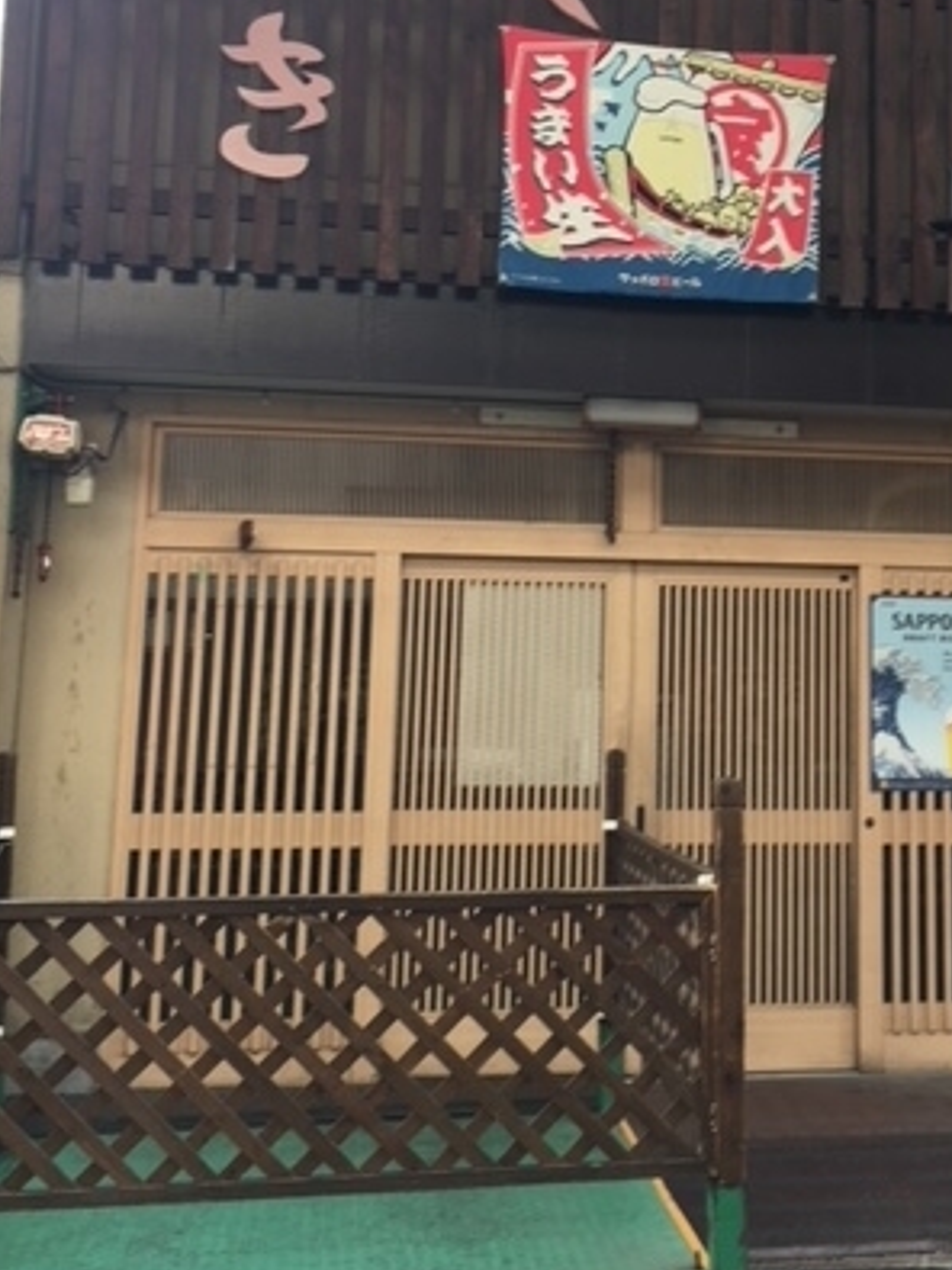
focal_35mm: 47
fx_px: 1724
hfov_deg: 30.4
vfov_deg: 39.9
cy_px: 405
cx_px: 704
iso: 25
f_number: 2.2
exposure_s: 1/40
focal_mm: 4.15
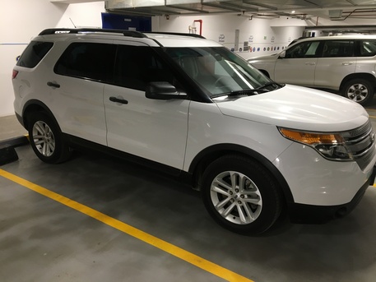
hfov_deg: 61.6
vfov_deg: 48.2
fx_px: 315
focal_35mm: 29
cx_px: 188
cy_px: 141
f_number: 2.2
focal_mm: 4.15
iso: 80
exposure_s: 1/30
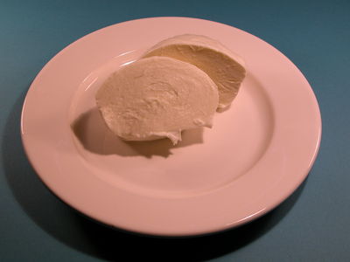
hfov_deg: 33.2
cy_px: 131
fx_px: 586
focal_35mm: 58
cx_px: 175
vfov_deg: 25.2
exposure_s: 1/64.2
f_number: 5
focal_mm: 14.7
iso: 100
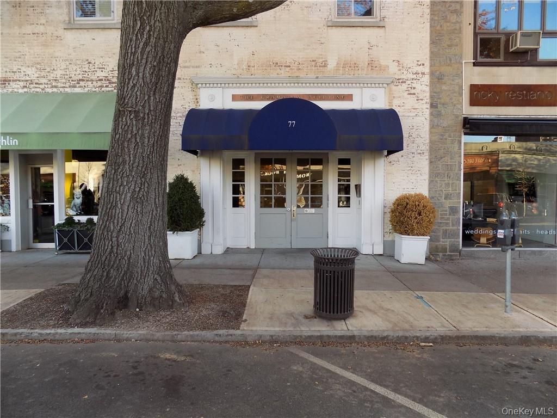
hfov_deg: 73.9
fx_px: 370
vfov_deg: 58.9
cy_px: 209
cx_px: 278
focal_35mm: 23
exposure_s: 1/80
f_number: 3.1
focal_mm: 4
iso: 80
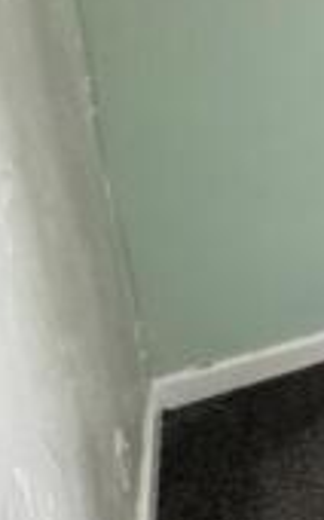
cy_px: 109
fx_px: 722
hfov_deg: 15.9
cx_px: 732
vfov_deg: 38.2
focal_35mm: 51
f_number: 2.2
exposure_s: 1/60
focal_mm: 2.22
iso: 1250
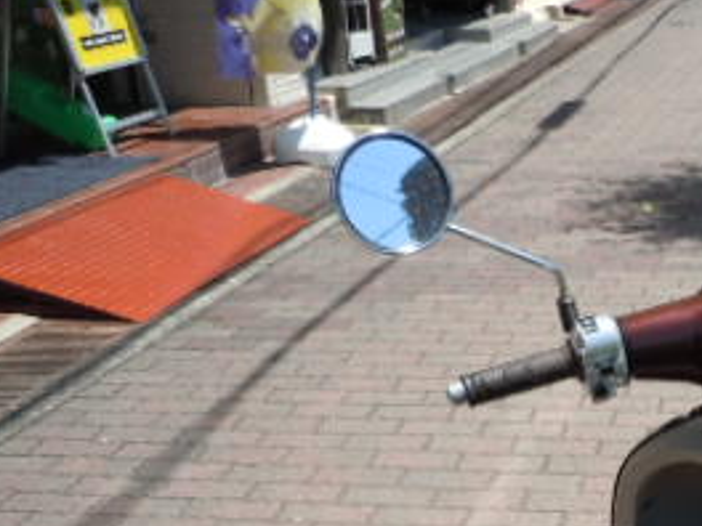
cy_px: 561
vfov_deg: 20.7
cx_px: 745
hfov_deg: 26.6
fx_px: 1379
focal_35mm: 68
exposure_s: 1/500
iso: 100
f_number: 3.7
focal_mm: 5
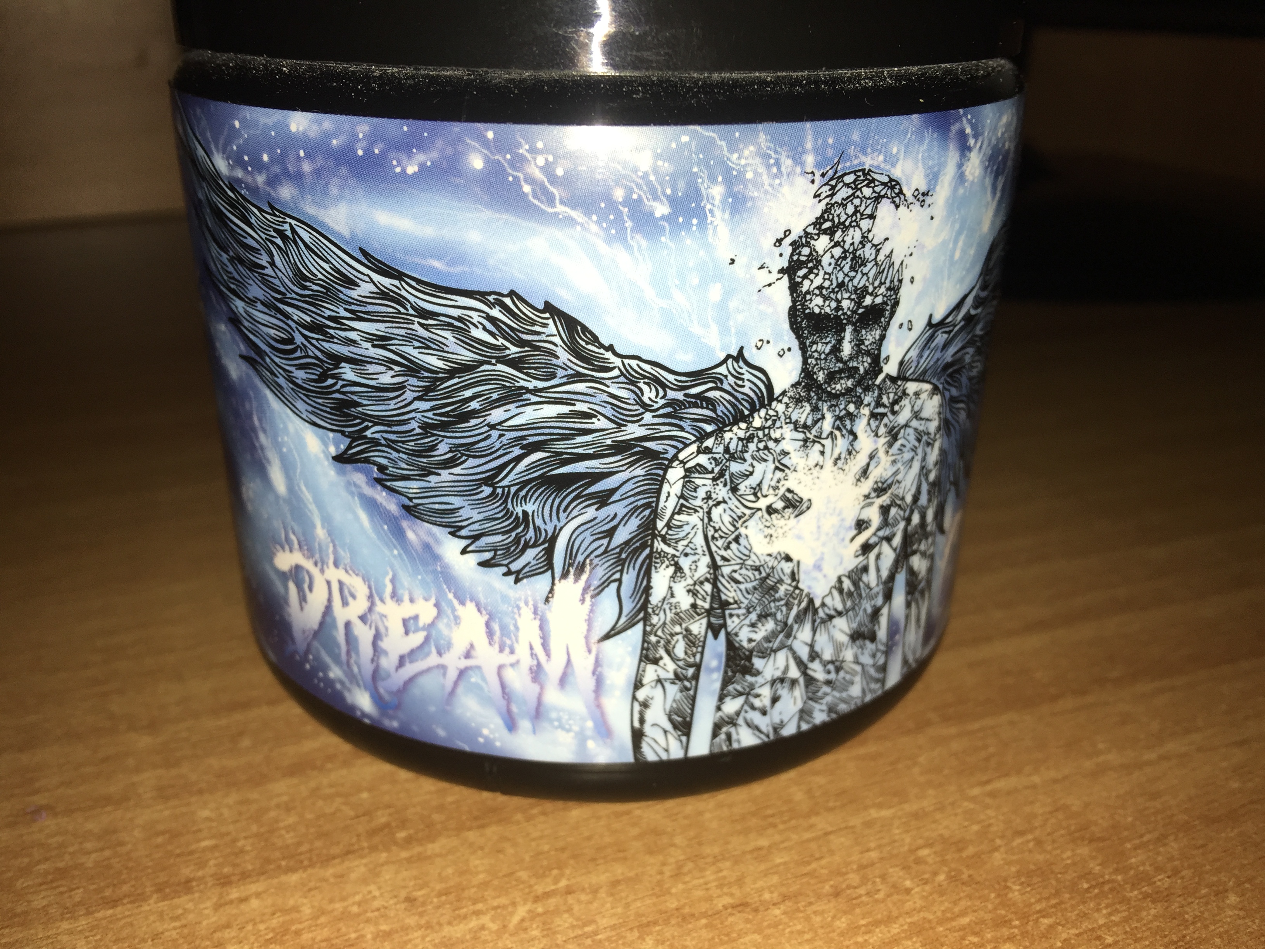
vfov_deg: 48.2
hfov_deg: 61.7
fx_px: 1060
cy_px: 474
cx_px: 632
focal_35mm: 29
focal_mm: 4.15
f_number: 2.2
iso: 32
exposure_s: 1/214
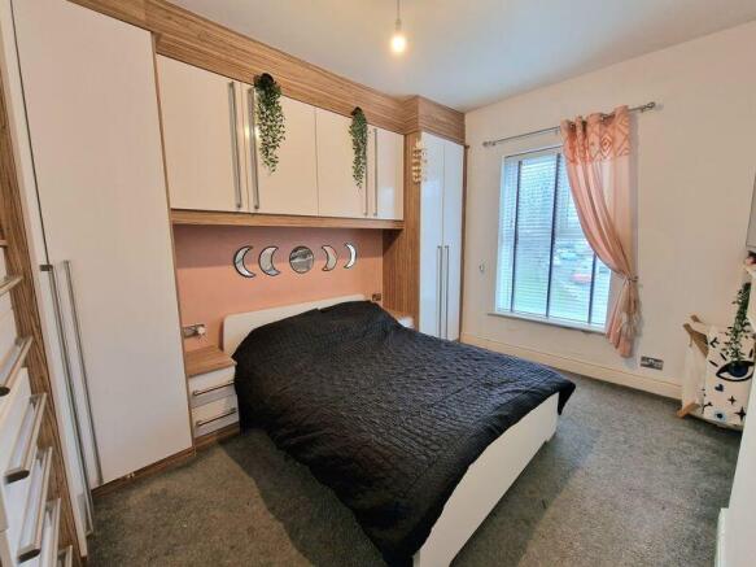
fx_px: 284
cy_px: 284
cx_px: 378
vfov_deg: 89.9
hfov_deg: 106.2
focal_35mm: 13
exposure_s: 1/50
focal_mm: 2.2
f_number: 2.2
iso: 160
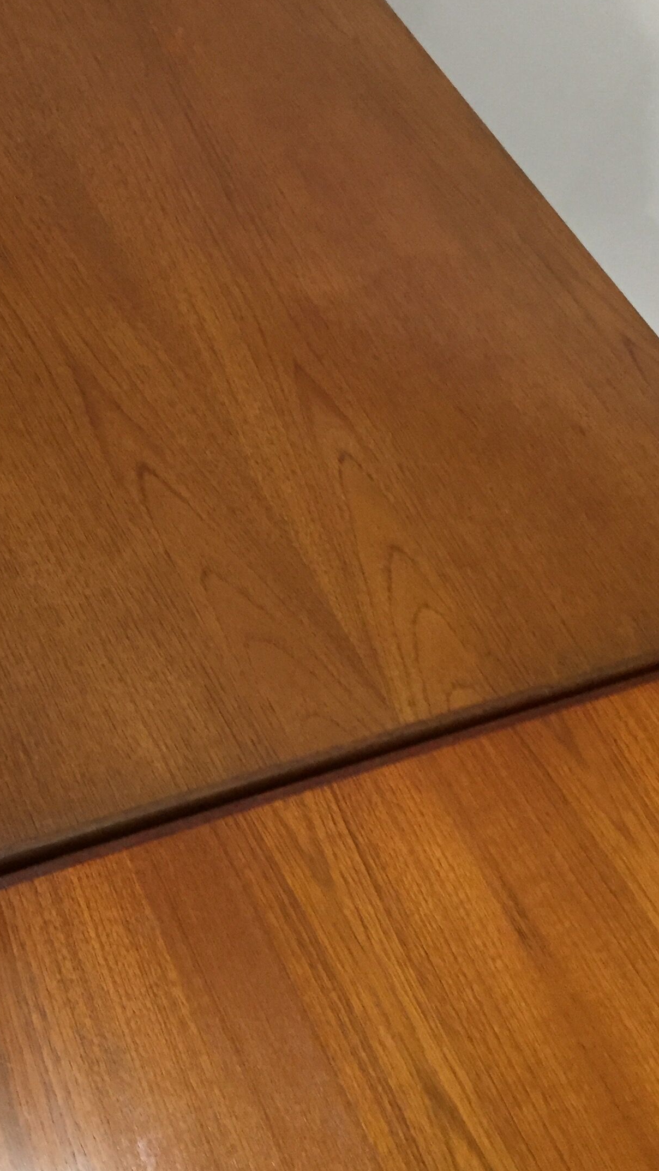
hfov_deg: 24.5
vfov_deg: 42.8
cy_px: 500
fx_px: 1491
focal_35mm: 48
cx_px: 139
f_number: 2.2
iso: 250
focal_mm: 4.15
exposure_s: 1/17
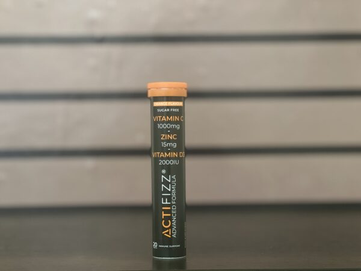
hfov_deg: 25.3
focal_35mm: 77
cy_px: 136
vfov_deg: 19.1
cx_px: 180
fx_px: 803
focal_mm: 9
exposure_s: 1/20
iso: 400
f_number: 2.8
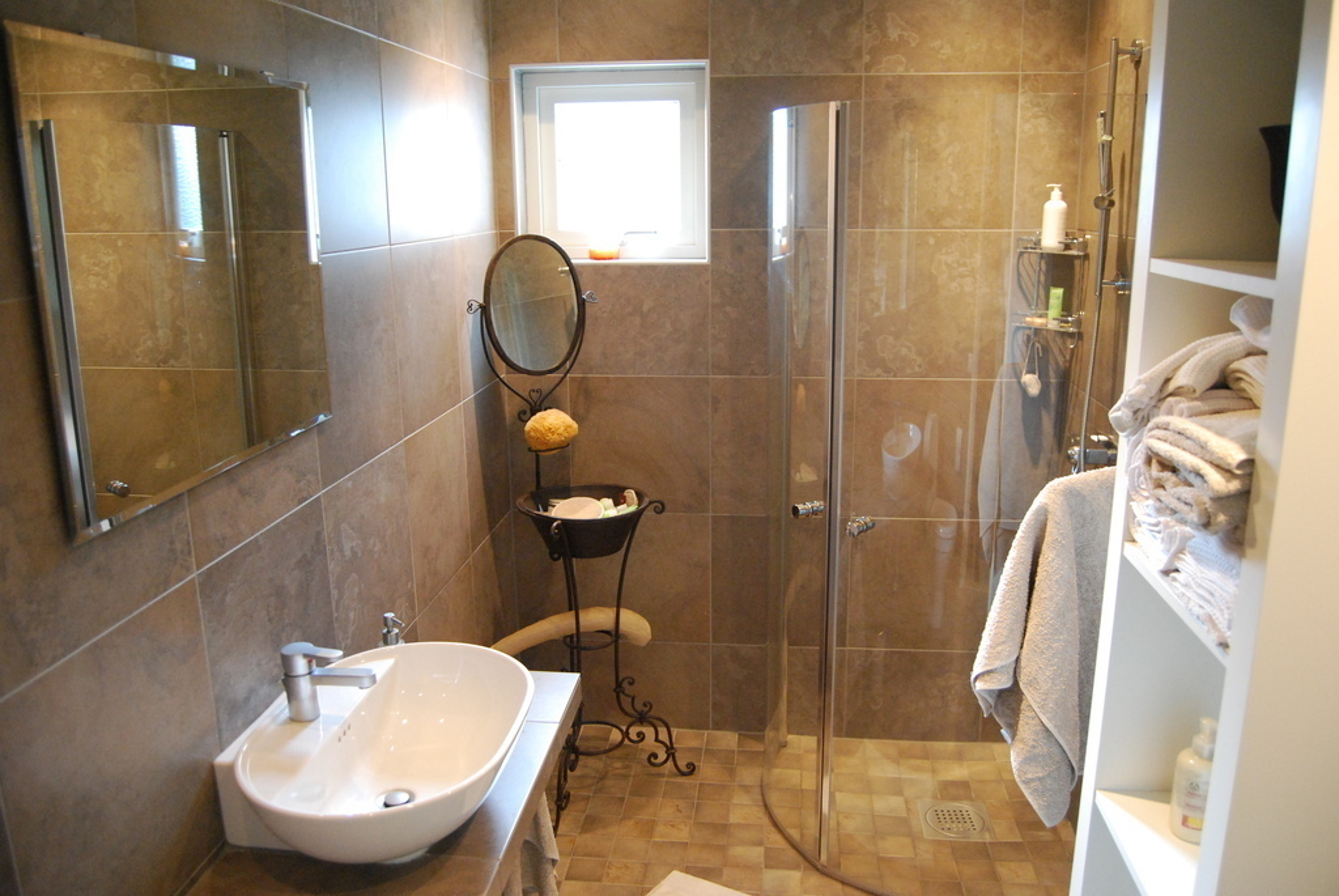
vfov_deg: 48.0
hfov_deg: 67.3
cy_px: 448
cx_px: 670
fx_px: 1005
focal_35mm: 27
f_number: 3.5
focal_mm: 18
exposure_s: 1/30
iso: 1250
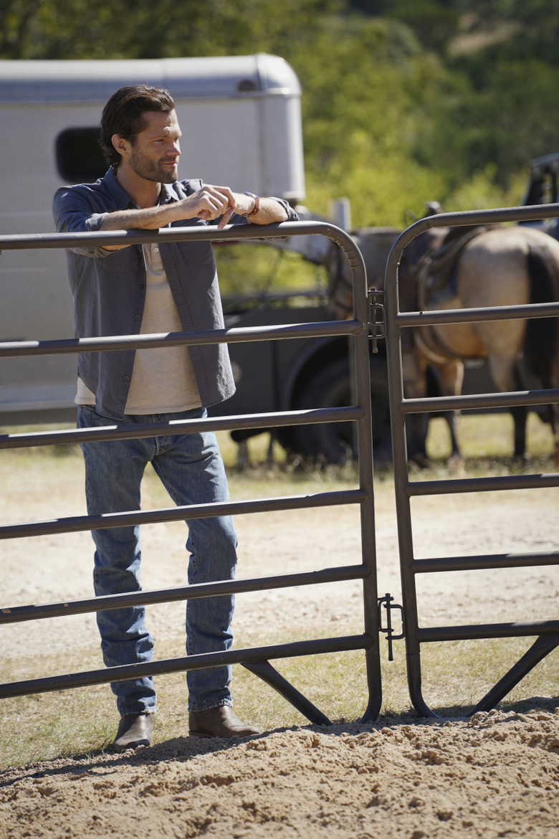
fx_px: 4192
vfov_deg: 11.4
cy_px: 420
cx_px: 280
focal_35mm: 180
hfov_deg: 7.6
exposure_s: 1/500
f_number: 4.5
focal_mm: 180
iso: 100
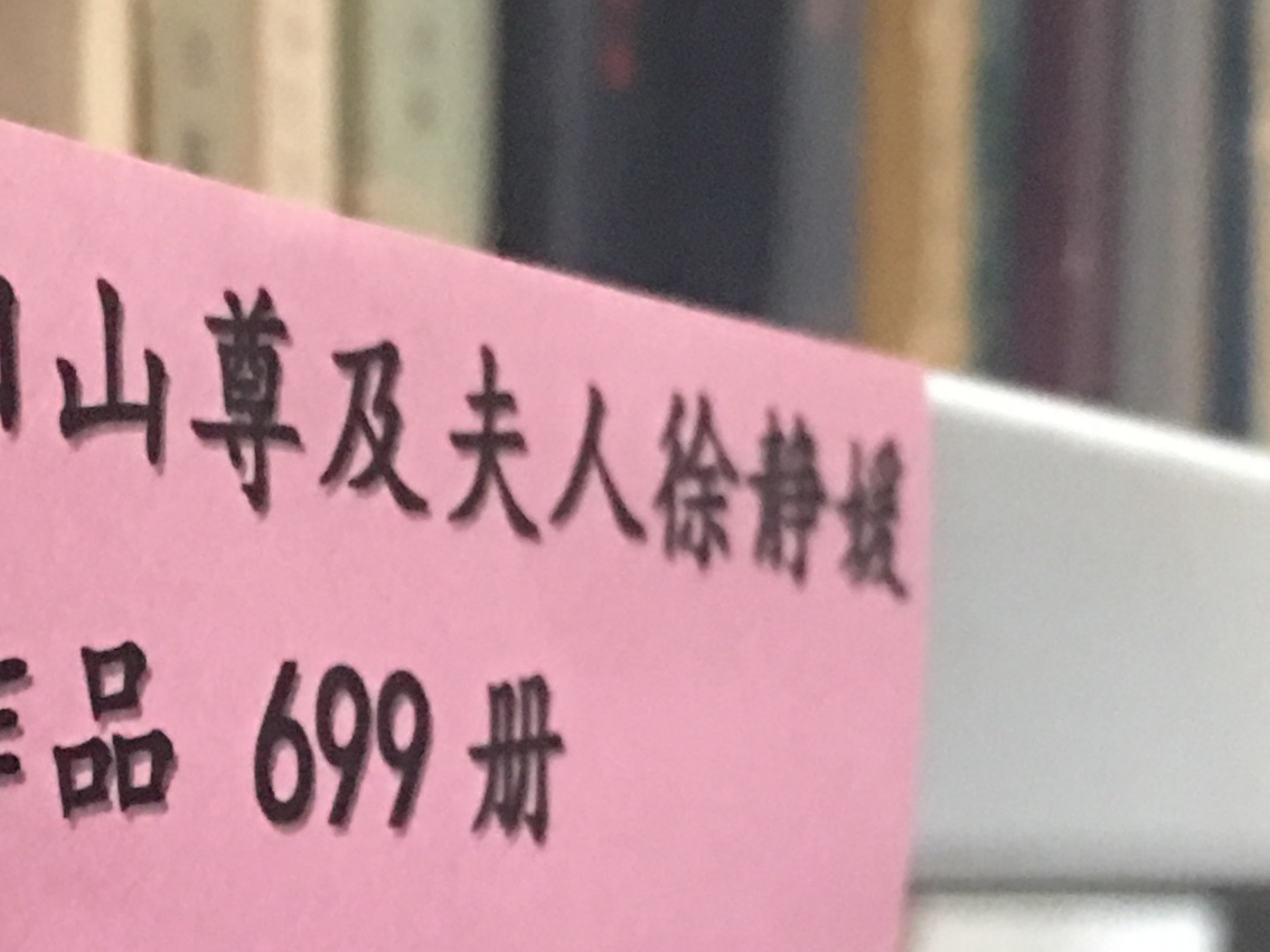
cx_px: 191
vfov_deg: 13.8
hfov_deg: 18.8
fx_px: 3778
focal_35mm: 103
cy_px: 1228
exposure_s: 1/8
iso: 160
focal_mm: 4.15
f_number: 2.2
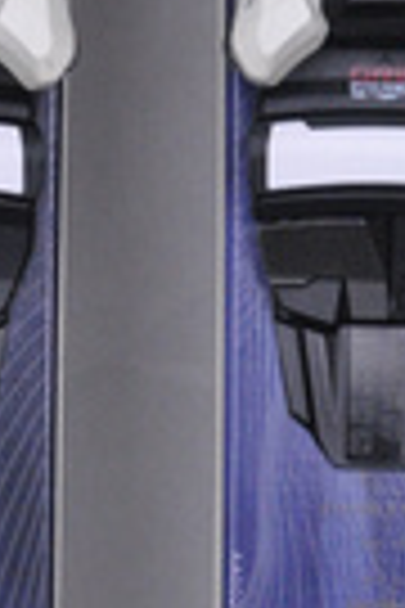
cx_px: 133
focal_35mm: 349
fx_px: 5889
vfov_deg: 5.9
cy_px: 725
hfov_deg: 3.9
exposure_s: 1/125
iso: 3200
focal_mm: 70
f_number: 9.5
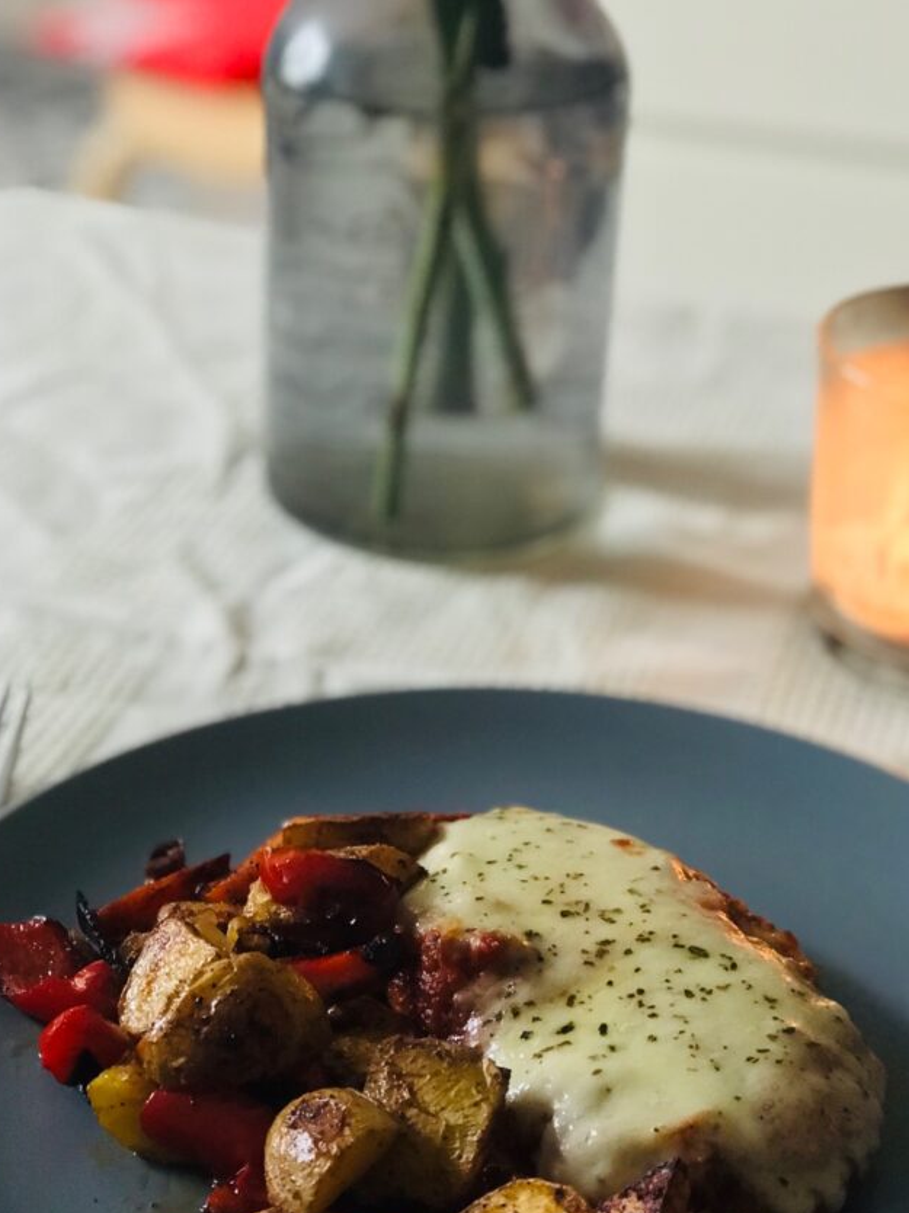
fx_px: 2452
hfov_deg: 21.0
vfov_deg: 27.7
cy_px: 742
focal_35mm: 70
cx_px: 516
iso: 320
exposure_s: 1/50
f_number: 2.8
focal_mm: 6.6
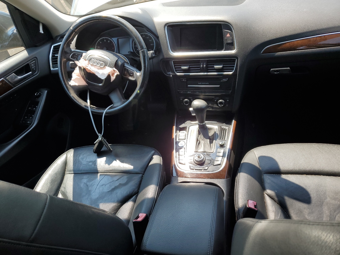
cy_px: 128
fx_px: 255
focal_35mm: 26
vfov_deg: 53.1
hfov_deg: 67.3
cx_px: 170
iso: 50
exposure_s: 1/588
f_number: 1.5
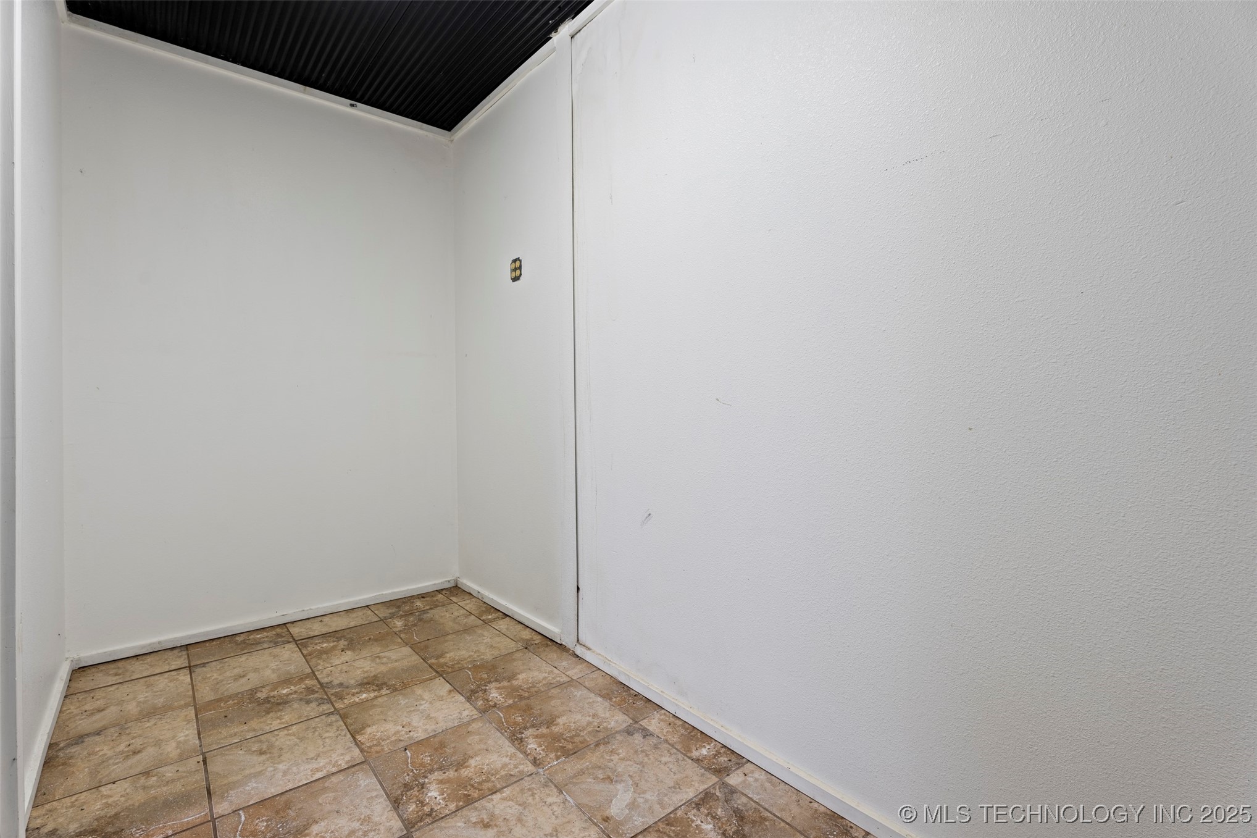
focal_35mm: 16
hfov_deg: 96.7
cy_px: 419
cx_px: 628
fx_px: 559
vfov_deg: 73.7
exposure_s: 1/1.67
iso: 160
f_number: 8
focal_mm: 16
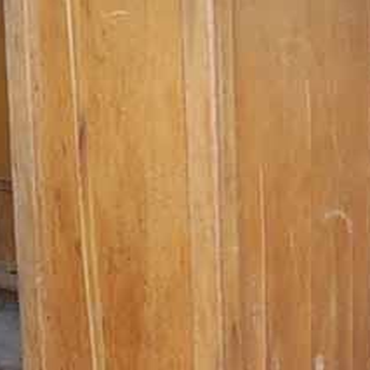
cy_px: 98
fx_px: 919
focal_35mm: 76
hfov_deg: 22.5
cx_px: 89
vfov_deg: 22.6
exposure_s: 1/60
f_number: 3.5
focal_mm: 18
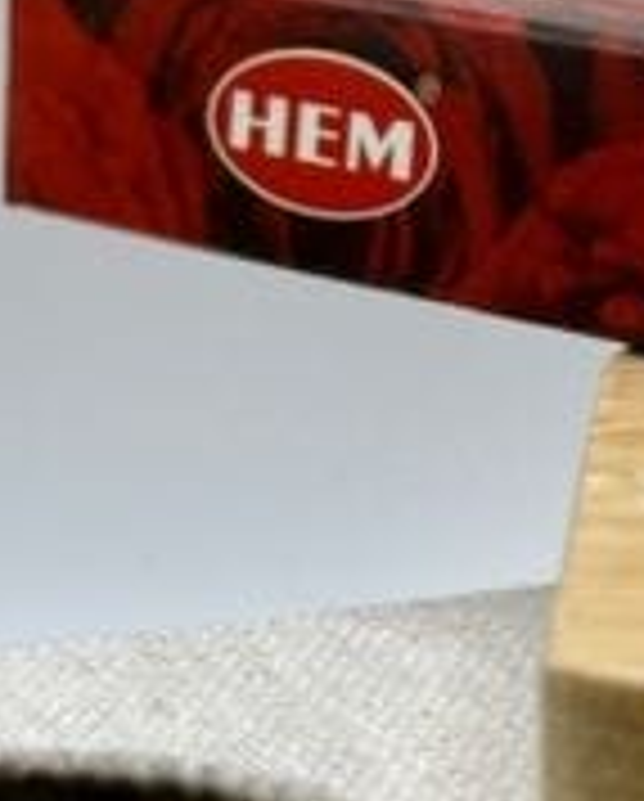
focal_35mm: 190
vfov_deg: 10.1
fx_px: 4515
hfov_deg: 8.0
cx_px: 1040
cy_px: 434
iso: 32
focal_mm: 5.96
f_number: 1.6
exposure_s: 1/326
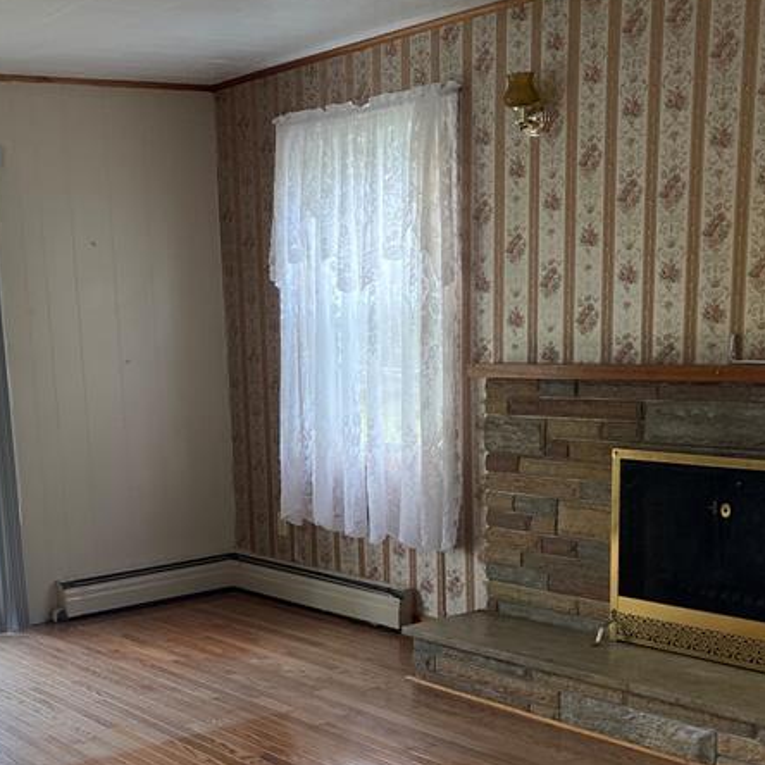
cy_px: 608
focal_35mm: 53
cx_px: 250
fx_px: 1325
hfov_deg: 31.9
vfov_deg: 31.4
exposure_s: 1/121
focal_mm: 4.25
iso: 125
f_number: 1.8
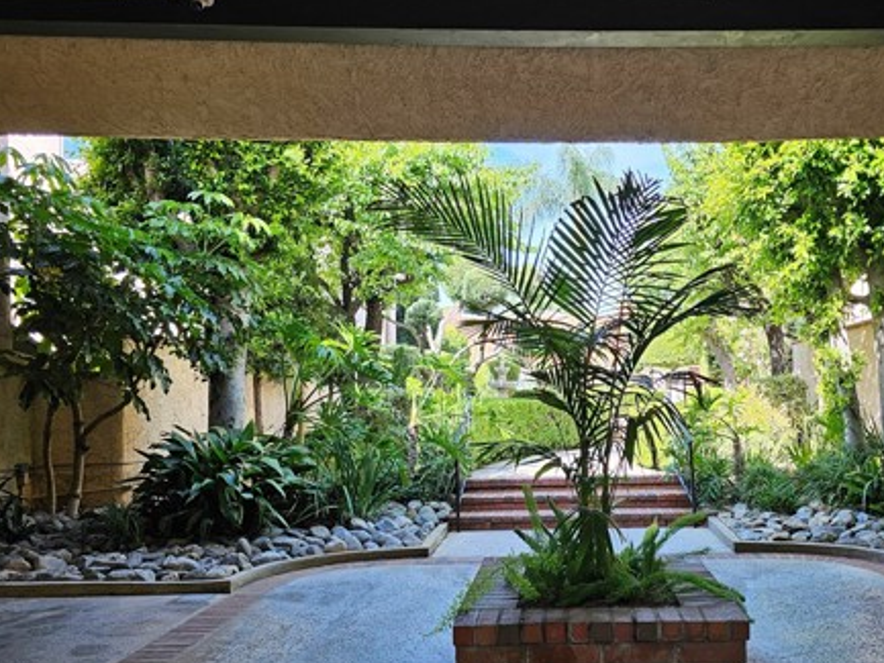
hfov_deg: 52.9
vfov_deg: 41.6
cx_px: 586
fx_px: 869
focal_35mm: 34
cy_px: 398
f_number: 1.7
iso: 50
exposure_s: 1/180
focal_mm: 6.3
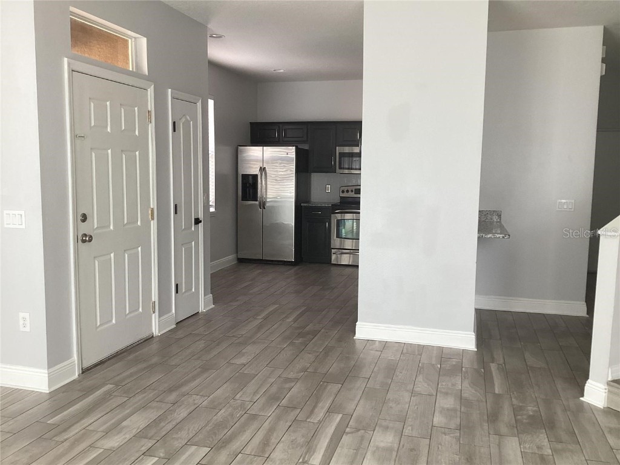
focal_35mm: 31
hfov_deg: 58.4
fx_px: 555
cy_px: 232
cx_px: 310
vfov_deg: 45.4
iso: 80
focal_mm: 3.3
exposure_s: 1/60
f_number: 2.4
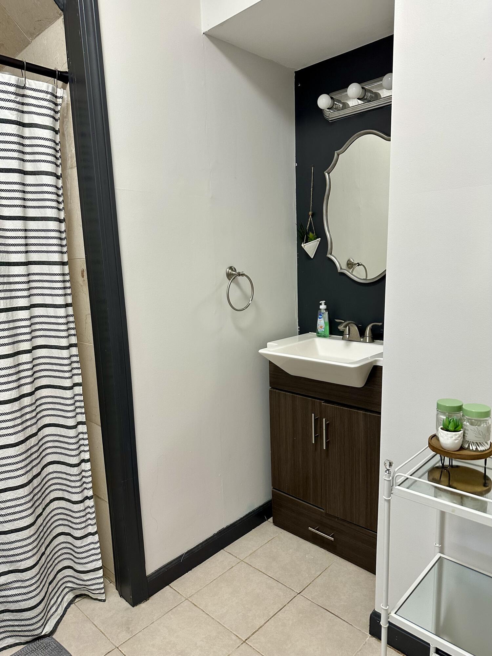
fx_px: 455
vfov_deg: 71.6
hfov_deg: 56.8
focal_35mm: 24
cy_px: 328
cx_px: 246
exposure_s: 1/120
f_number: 1.78
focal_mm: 6.86
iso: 200
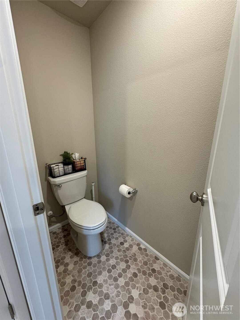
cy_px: 160
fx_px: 129
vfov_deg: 102.1
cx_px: 120
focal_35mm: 14
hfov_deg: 85.7
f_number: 2.2
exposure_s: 1/60
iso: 200
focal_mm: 2.22
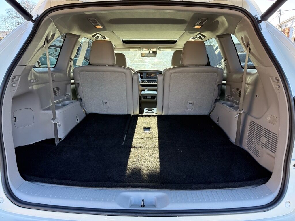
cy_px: 110
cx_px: 148
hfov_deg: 71.6
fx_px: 205
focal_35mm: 24
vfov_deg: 56.8
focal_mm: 6.76
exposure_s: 1/243
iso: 160
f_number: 1.78
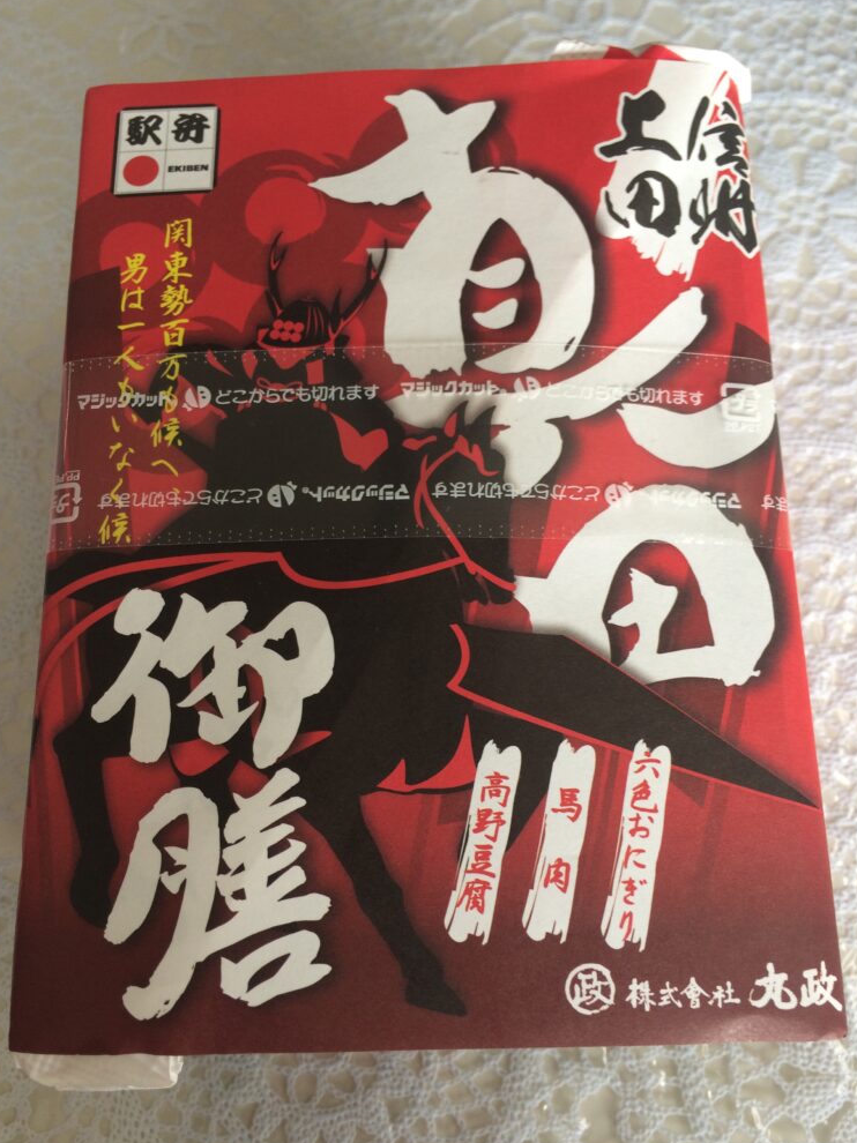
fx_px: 991
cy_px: 584
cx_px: 427
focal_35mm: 30
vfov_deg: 60.0
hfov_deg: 46.8
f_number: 2.2
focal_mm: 4.15
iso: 32
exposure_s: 1/40
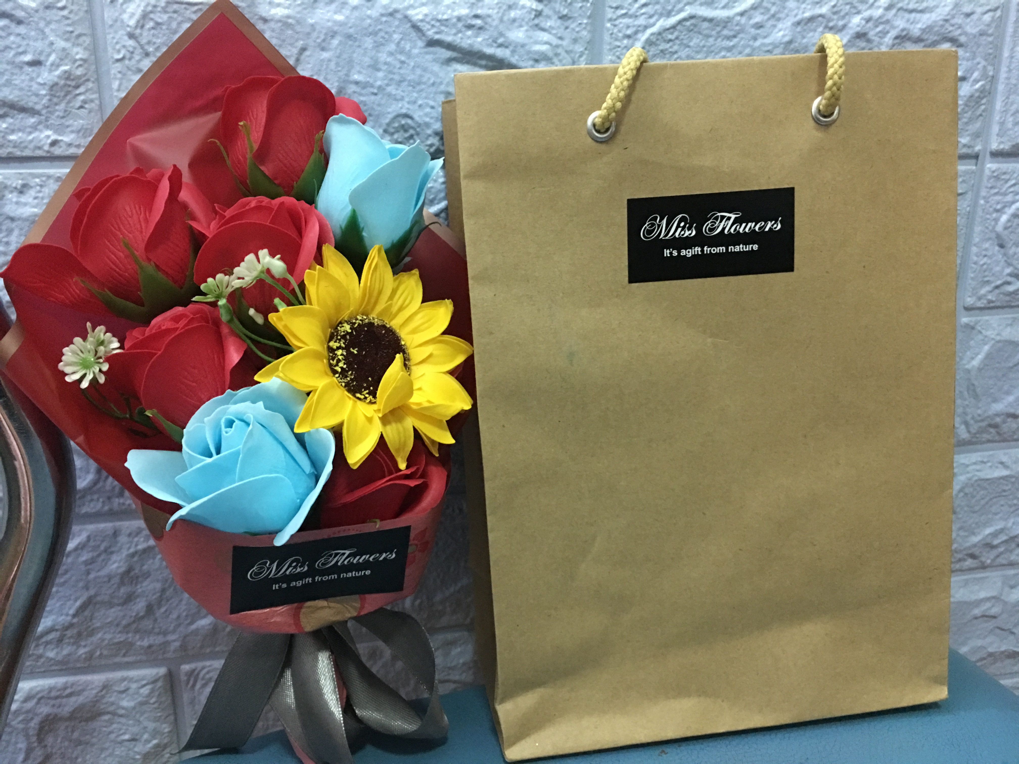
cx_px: 510
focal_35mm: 29
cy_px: 382
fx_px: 854
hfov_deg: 61.7
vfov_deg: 48.2
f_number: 2.2
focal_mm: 4.15
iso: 200
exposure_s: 1/8
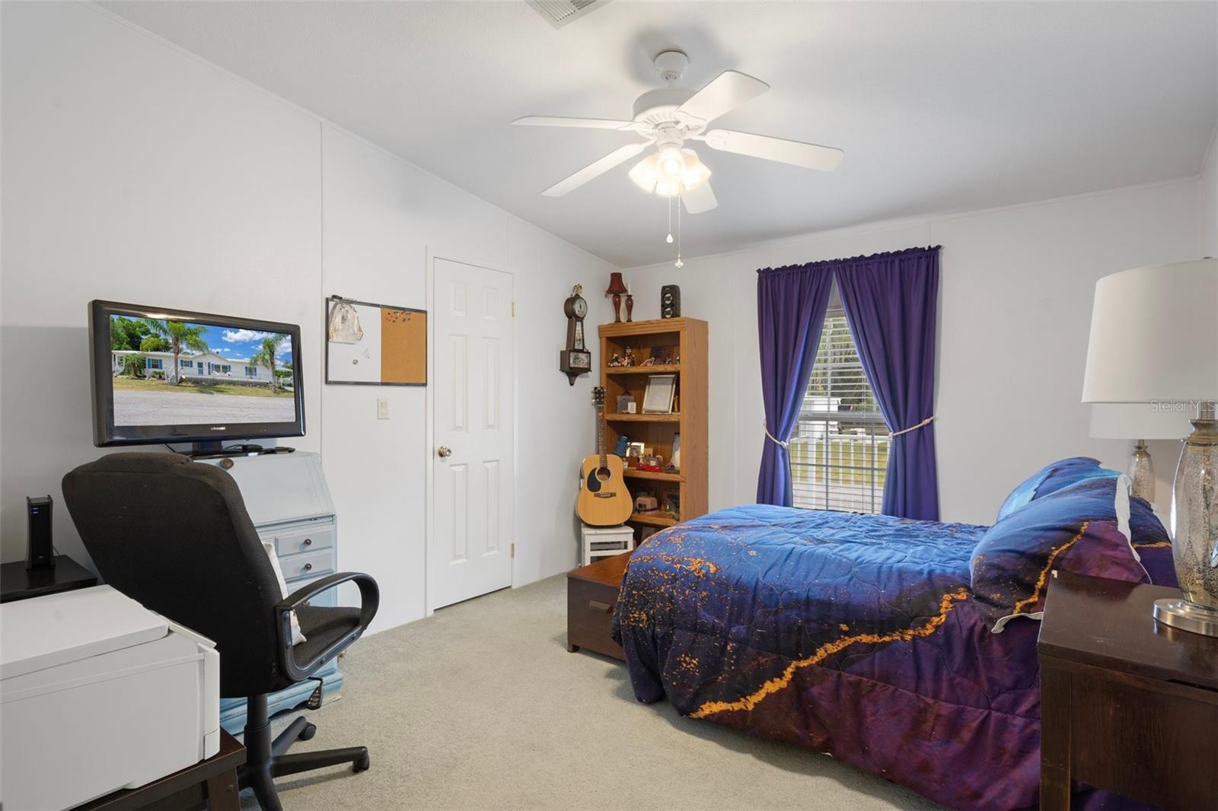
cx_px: 609
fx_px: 609
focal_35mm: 18
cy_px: 406
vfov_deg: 67.4
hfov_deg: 90.0
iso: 400
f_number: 8
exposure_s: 1.6
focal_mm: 18
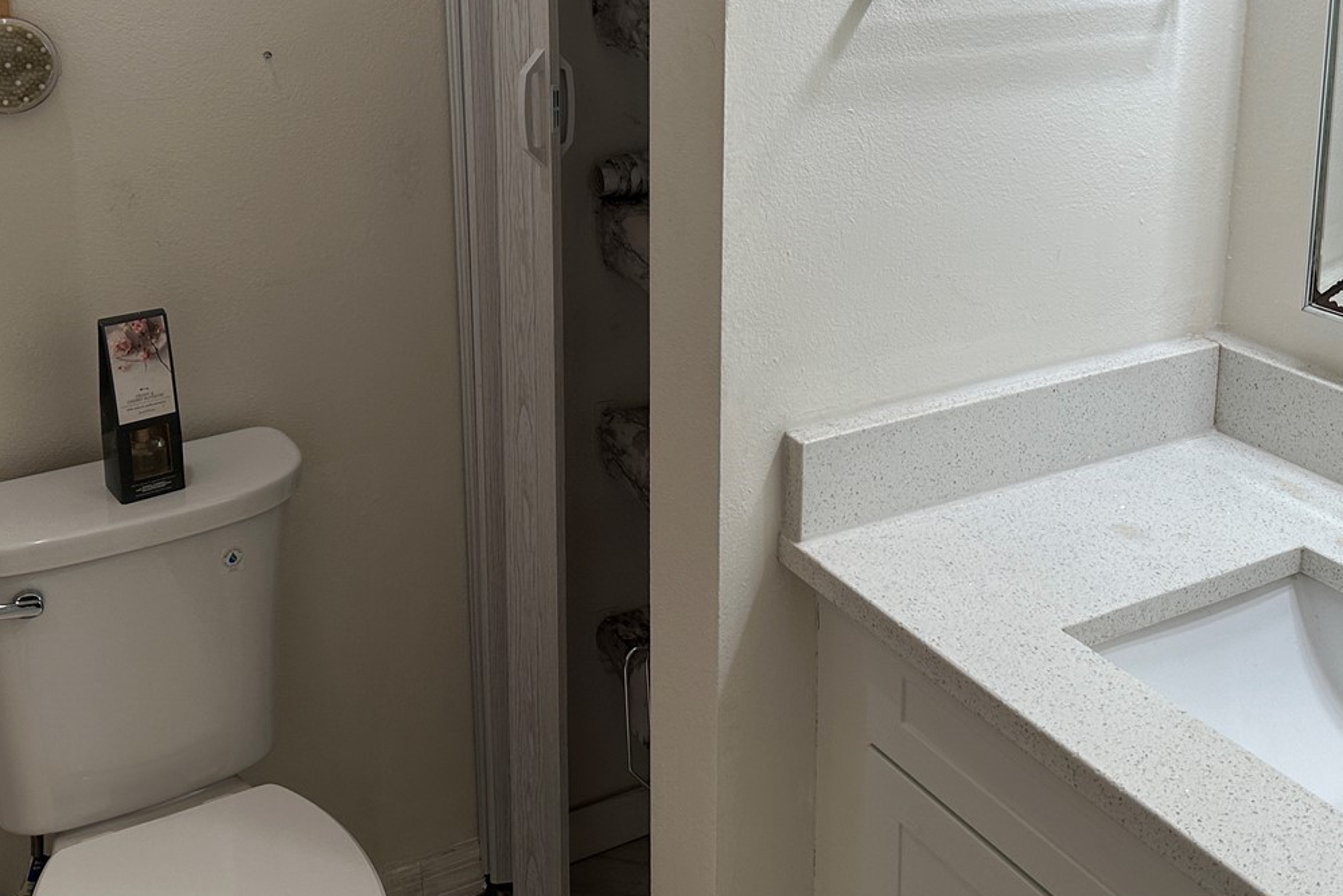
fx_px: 1493
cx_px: 665
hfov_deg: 48.4
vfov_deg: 32.1
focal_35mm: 40
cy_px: 128
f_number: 1.78
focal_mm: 6.86
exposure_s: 1/471
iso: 80
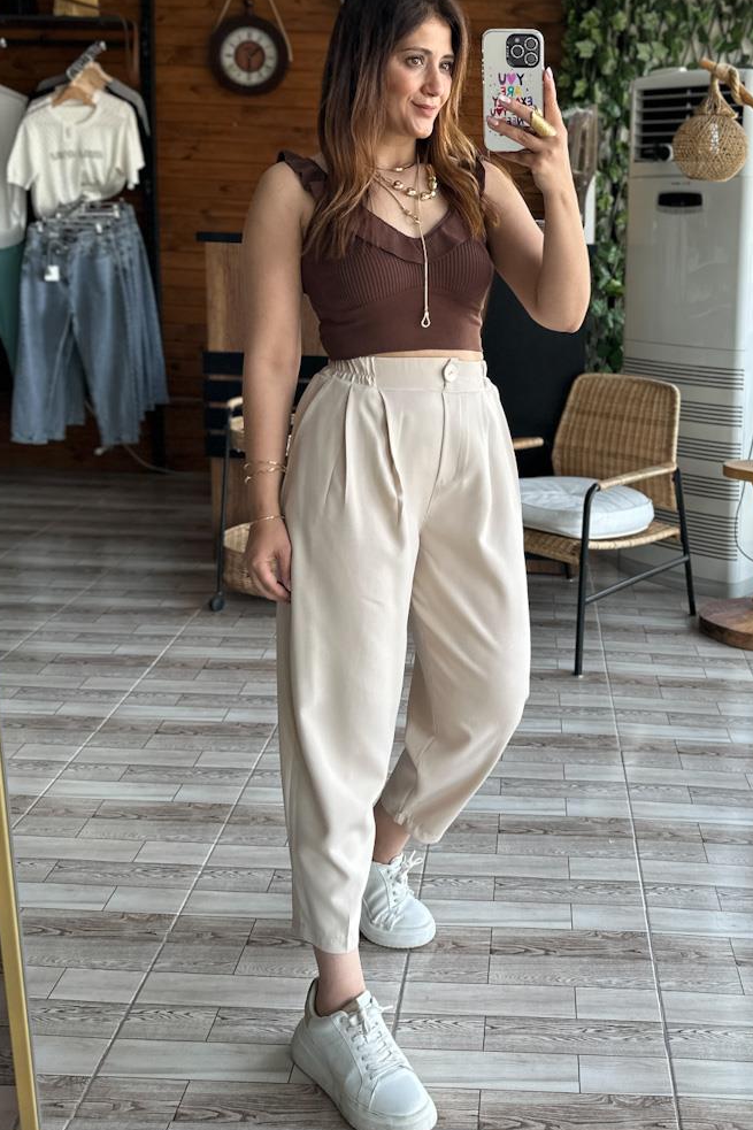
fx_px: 816
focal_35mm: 26
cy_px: 559
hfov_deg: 49.4
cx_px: 432
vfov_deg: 69.4
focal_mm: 6.86
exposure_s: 1/120
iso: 64
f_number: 1.8
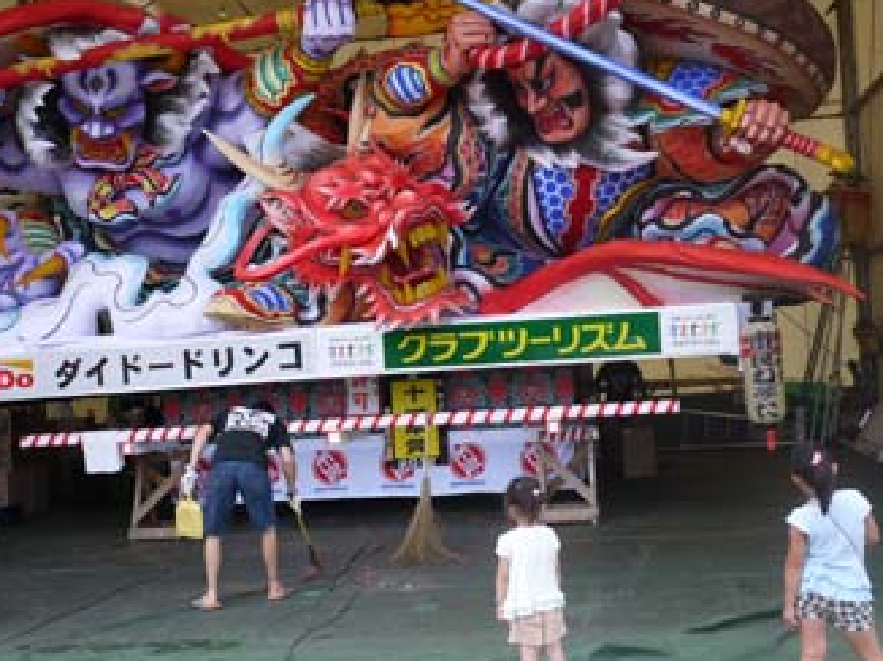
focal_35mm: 43
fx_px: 1096
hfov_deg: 43.8
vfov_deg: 33.6
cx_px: 490
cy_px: 337
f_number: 2.8
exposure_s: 1/800
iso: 160
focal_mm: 14
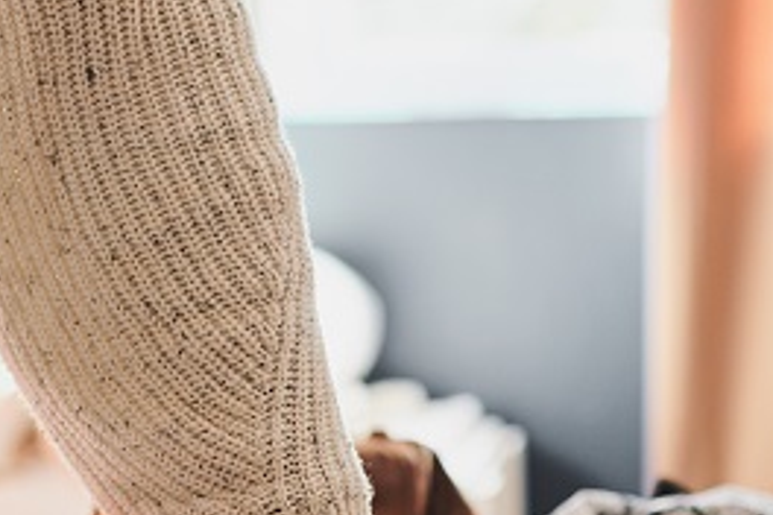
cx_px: 319
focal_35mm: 106
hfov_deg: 19.3
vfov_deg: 12.6
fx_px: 2276
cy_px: 648
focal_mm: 35
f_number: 2
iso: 200
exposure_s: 1/160
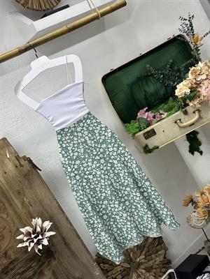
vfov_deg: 39.7
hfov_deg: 30.3
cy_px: 140
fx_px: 388
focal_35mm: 48
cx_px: 105
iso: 80
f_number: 1.78
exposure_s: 1/100
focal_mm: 6.86
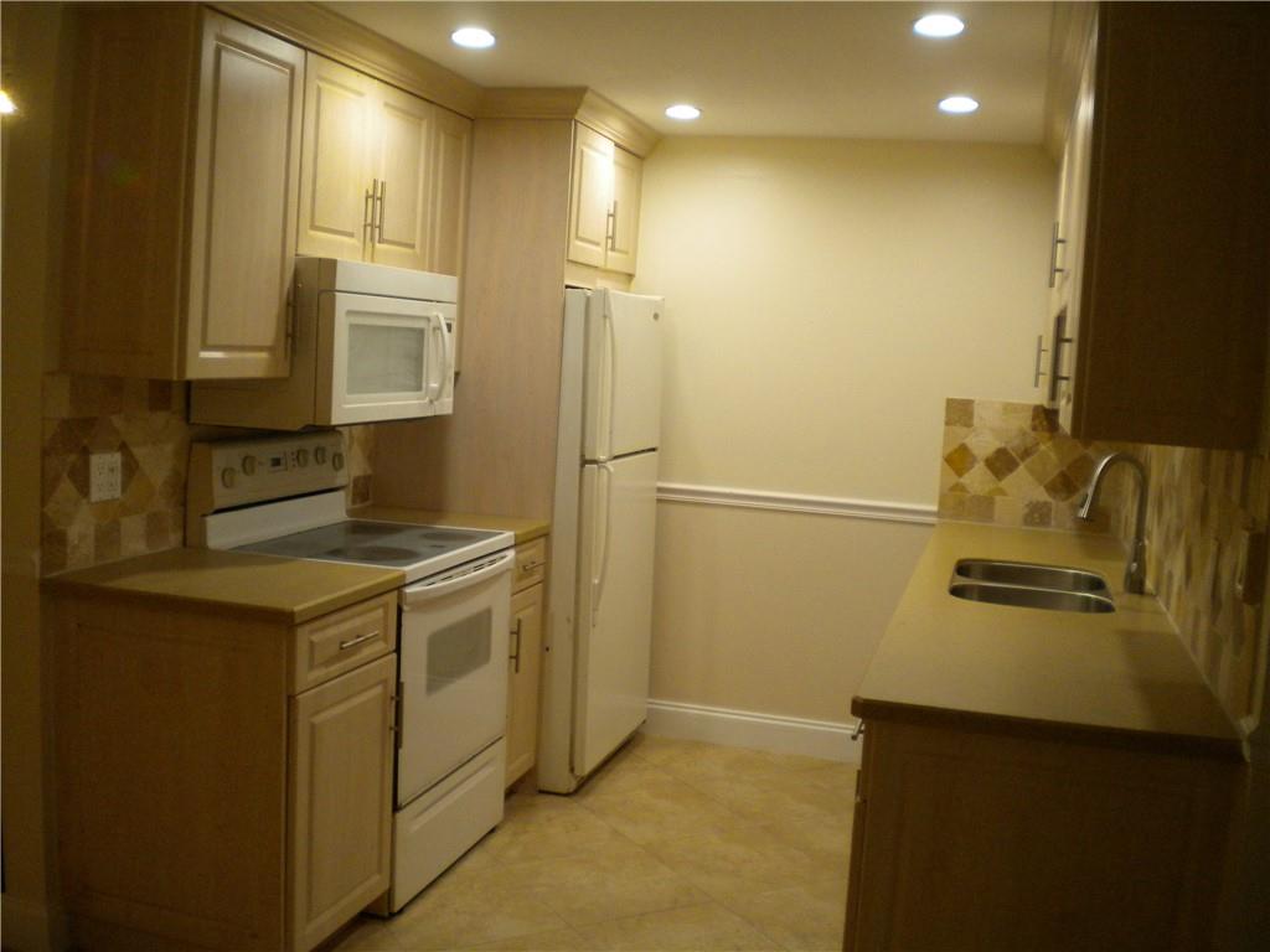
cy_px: 476
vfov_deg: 40.7
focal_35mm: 35
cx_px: 635
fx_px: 1284
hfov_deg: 52.6
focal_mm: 6.3
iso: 328
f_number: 3.1
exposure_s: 1/60
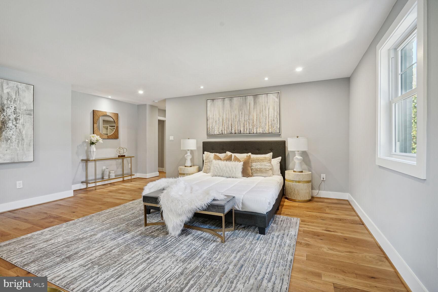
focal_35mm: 16
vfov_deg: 73.7
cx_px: 219
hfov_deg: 96.7
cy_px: 146
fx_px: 195
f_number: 8
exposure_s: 1/50
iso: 800
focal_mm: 16
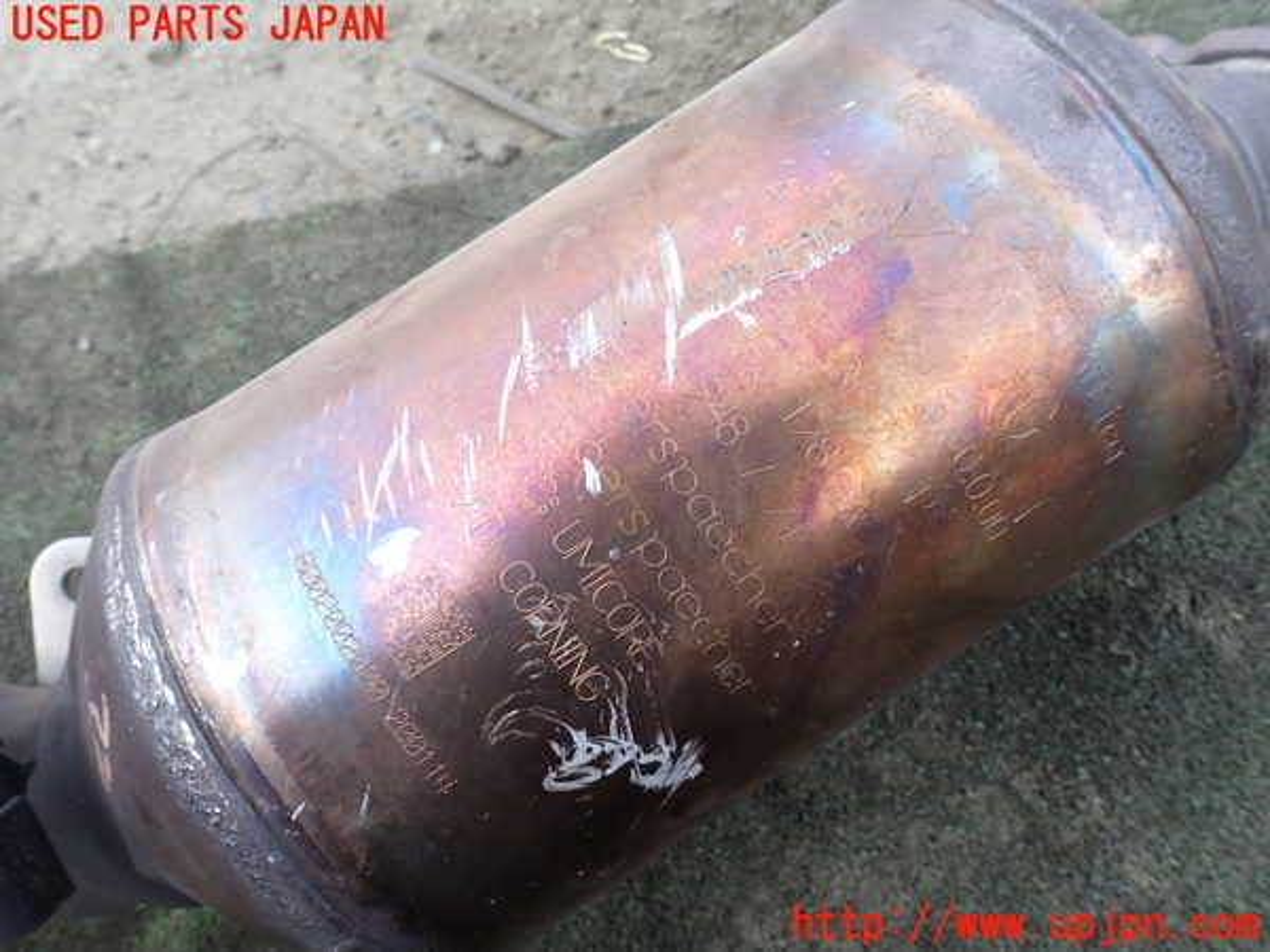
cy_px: 476
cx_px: 635
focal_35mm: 25
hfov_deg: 69.4
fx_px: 917
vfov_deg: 54.9
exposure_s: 1/160
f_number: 2.8
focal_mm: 4.5
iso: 100
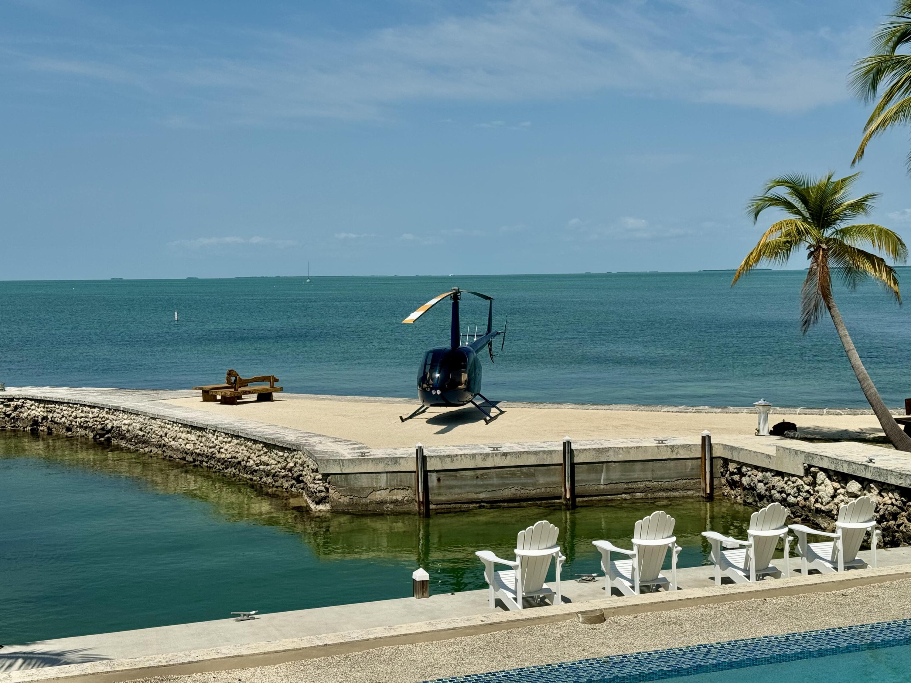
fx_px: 1263
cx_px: 456
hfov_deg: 39.7
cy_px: 342
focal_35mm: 48
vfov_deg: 30.3
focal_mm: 6.86
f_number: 1.78
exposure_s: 1/10526
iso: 80
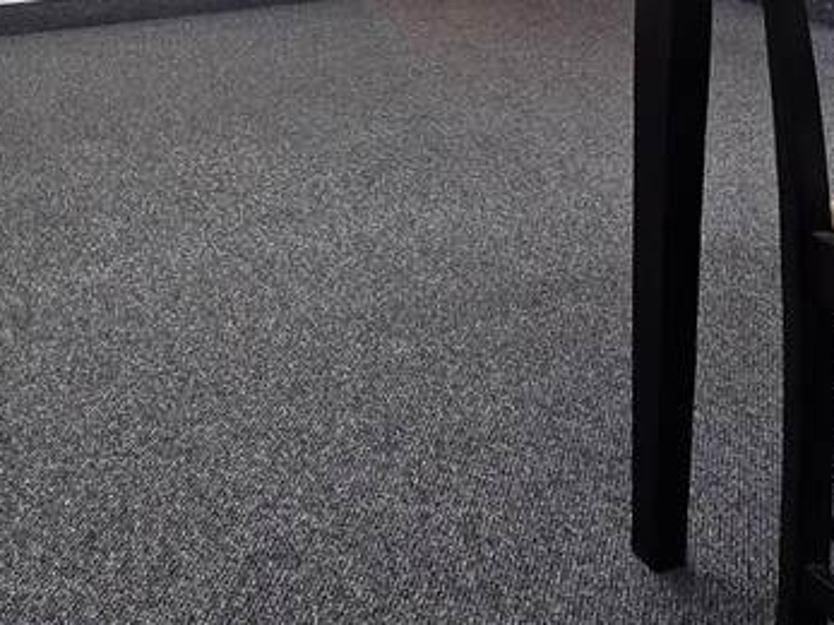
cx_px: 178
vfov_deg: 25.2
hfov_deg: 38.3
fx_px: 1156
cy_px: -231
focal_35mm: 48
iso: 125
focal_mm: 2.2
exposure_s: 1/60
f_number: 2.2
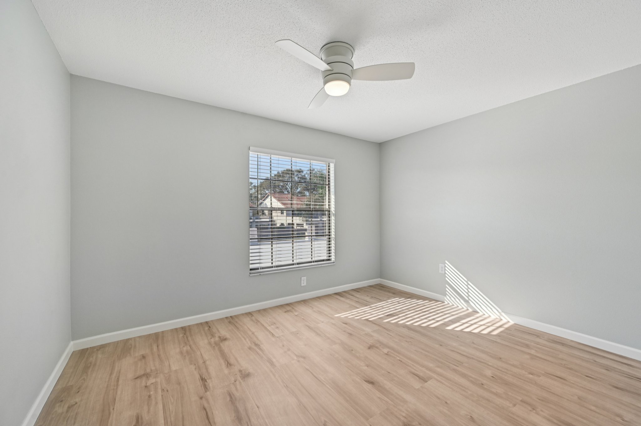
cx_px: 320
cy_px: 213
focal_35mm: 14
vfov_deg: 81.1
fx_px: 249
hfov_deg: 104.3
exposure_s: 1/640
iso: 400
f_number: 8
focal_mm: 14
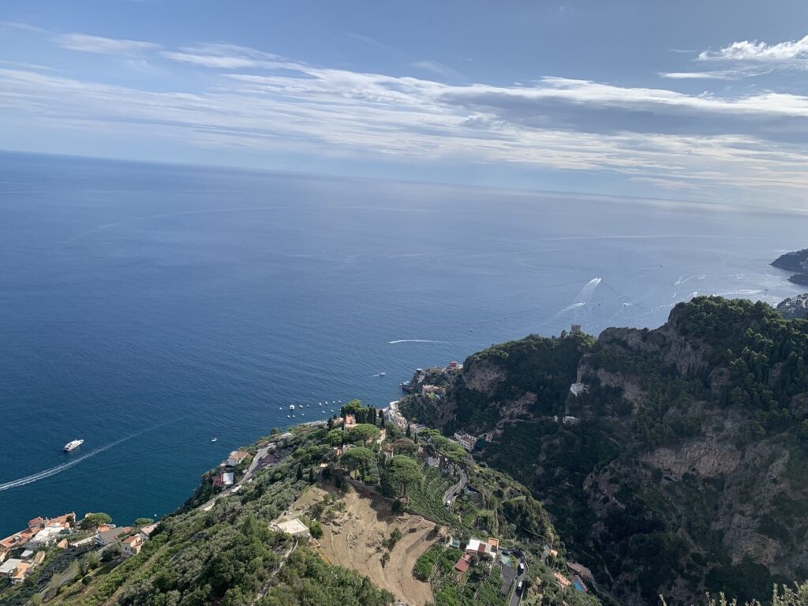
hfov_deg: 67.3
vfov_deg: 53.1
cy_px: 303
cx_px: 404
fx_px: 607
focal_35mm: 26
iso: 25
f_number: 1.8
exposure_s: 1/3521
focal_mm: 4.25
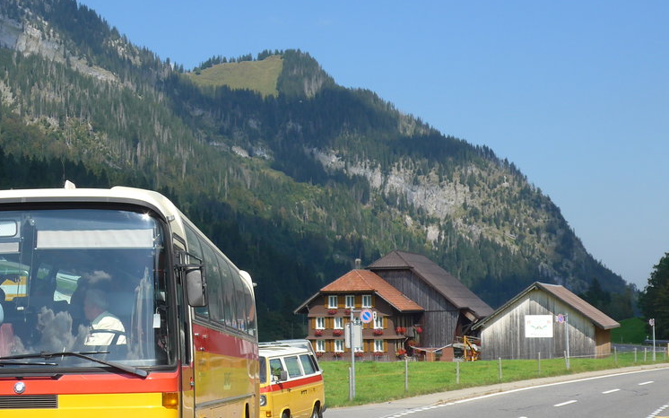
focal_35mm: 75
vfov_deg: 17.4
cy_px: 257
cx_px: 210
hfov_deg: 27.3
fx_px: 1367
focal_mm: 9
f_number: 2.8
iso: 80
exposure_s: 1/1600
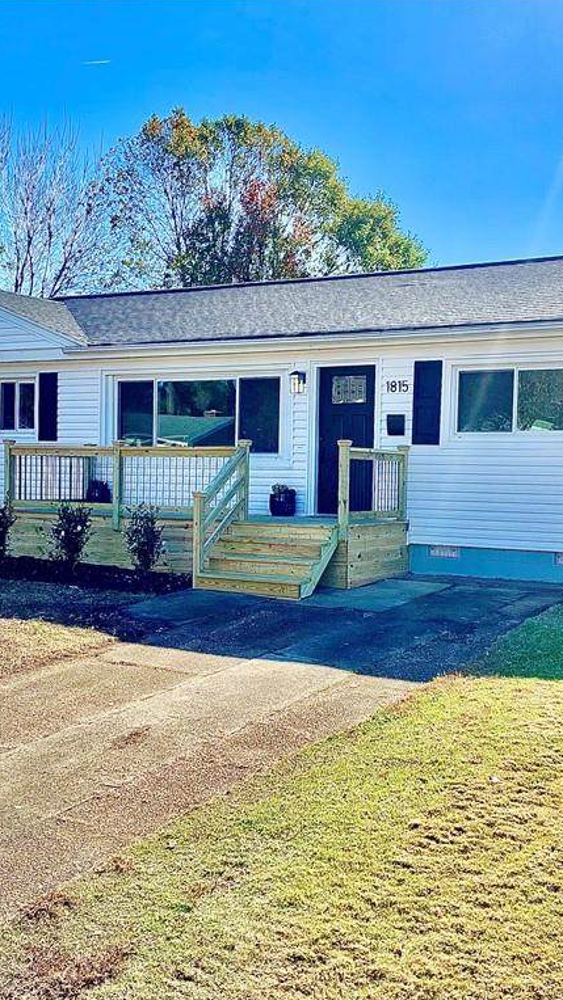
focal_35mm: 38
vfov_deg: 52.8
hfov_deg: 31.2
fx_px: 1009
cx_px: 289
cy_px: 499
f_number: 1.8
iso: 25
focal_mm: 4.25
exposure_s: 1/2160
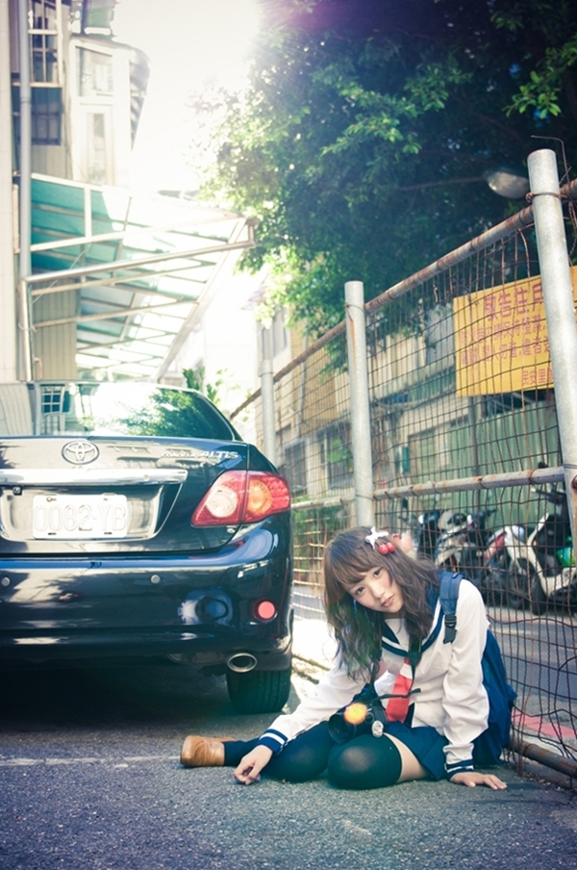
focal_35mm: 51
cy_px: 436
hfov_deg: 26.4
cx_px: 300
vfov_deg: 38.9
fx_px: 1230
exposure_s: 1/125
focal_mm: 32
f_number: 3.2
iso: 200
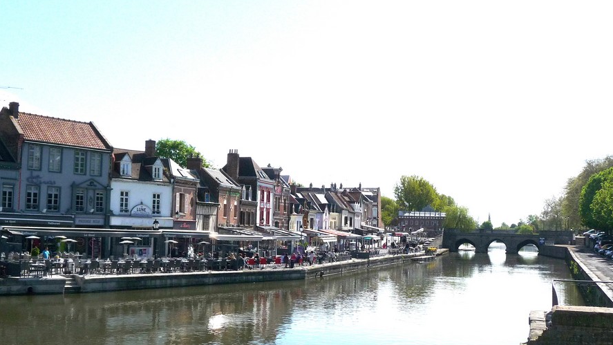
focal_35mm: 42
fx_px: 683
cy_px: 205
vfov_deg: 28.3
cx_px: 310
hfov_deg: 48.4
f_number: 9
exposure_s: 1/500
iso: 100
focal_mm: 5.6
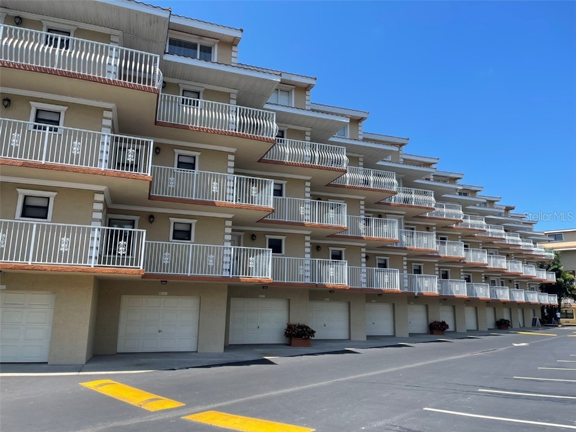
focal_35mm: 25
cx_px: 288
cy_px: 216
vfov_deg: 54.9
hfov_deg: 69.4
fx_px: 416
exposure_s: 1/1689
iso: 32
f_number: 1.6
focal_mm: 5.1
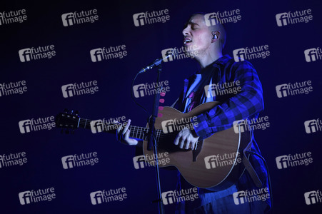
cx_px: 161
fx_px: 1788
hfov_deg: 10.3
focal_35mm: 200
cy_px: 107
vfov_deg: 6.9
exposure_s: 1/640
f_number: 3.5
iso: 800
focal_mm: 200
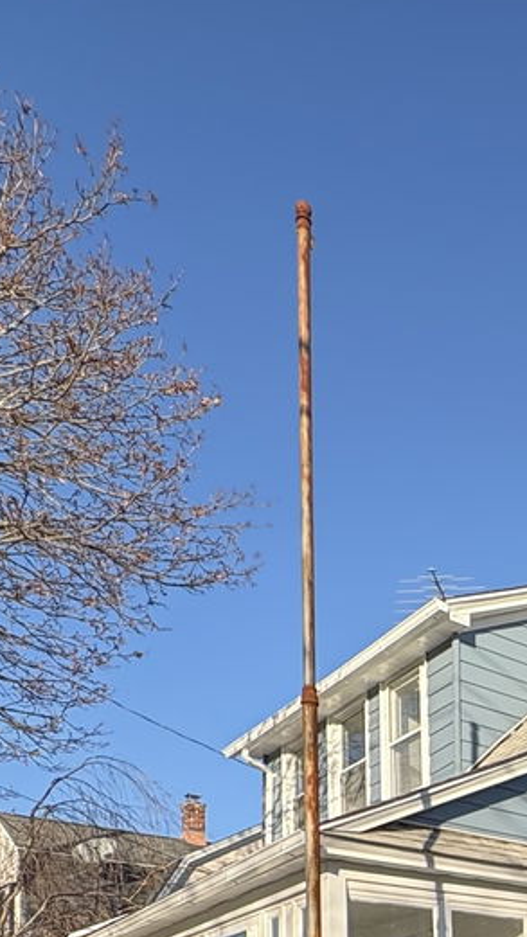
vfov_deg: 40.3
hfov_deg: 25.7
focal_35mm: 40
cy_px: 1044
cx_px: 676
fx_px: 994
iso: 64
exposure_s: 1/397
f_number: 2.2
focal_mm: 2.22
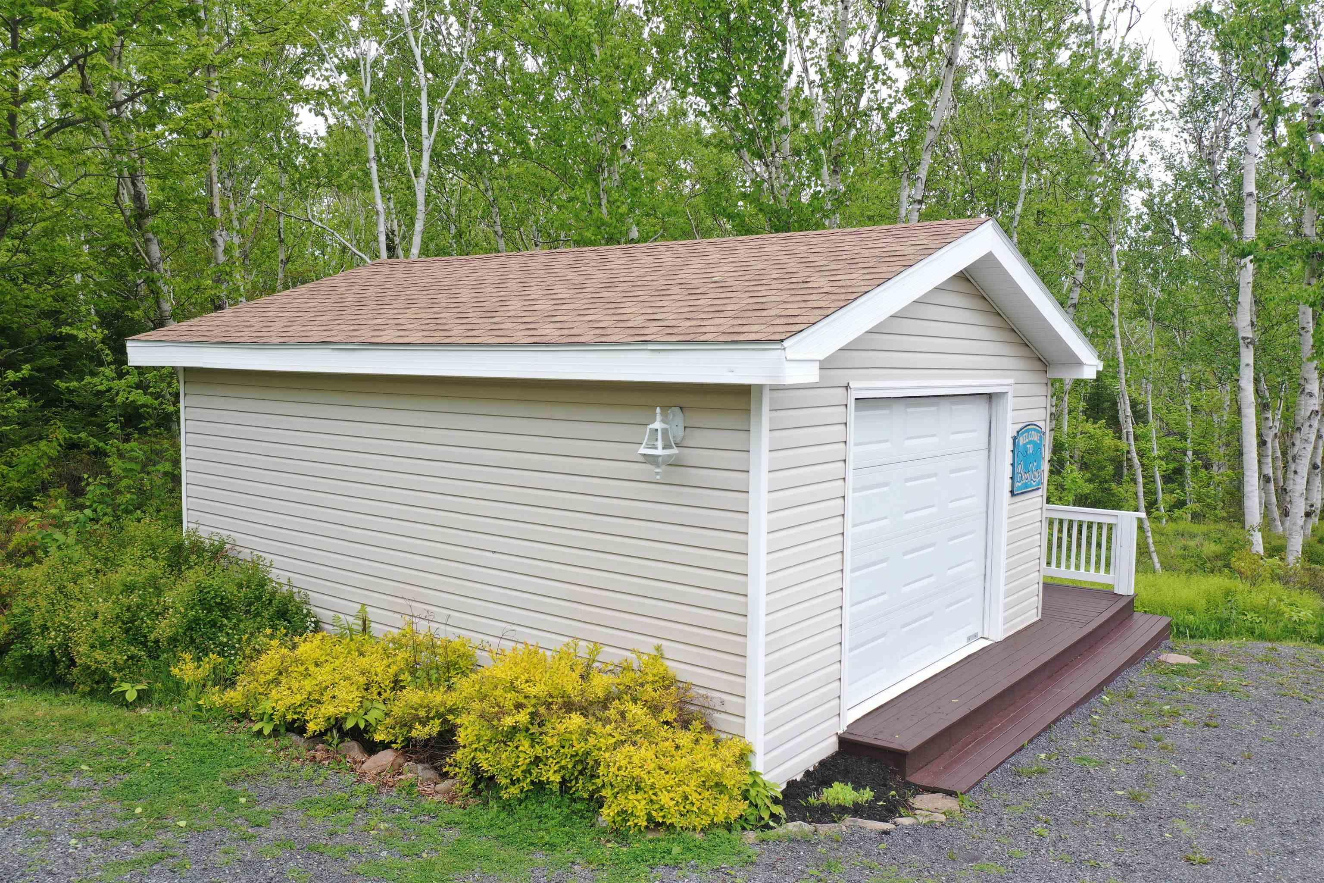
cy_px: 442
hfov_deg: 65.5
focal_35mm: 28
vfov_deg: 46.4
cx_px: 662
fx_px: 1030
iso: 100
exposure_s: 1/240
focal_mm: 10.26
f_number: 4.5
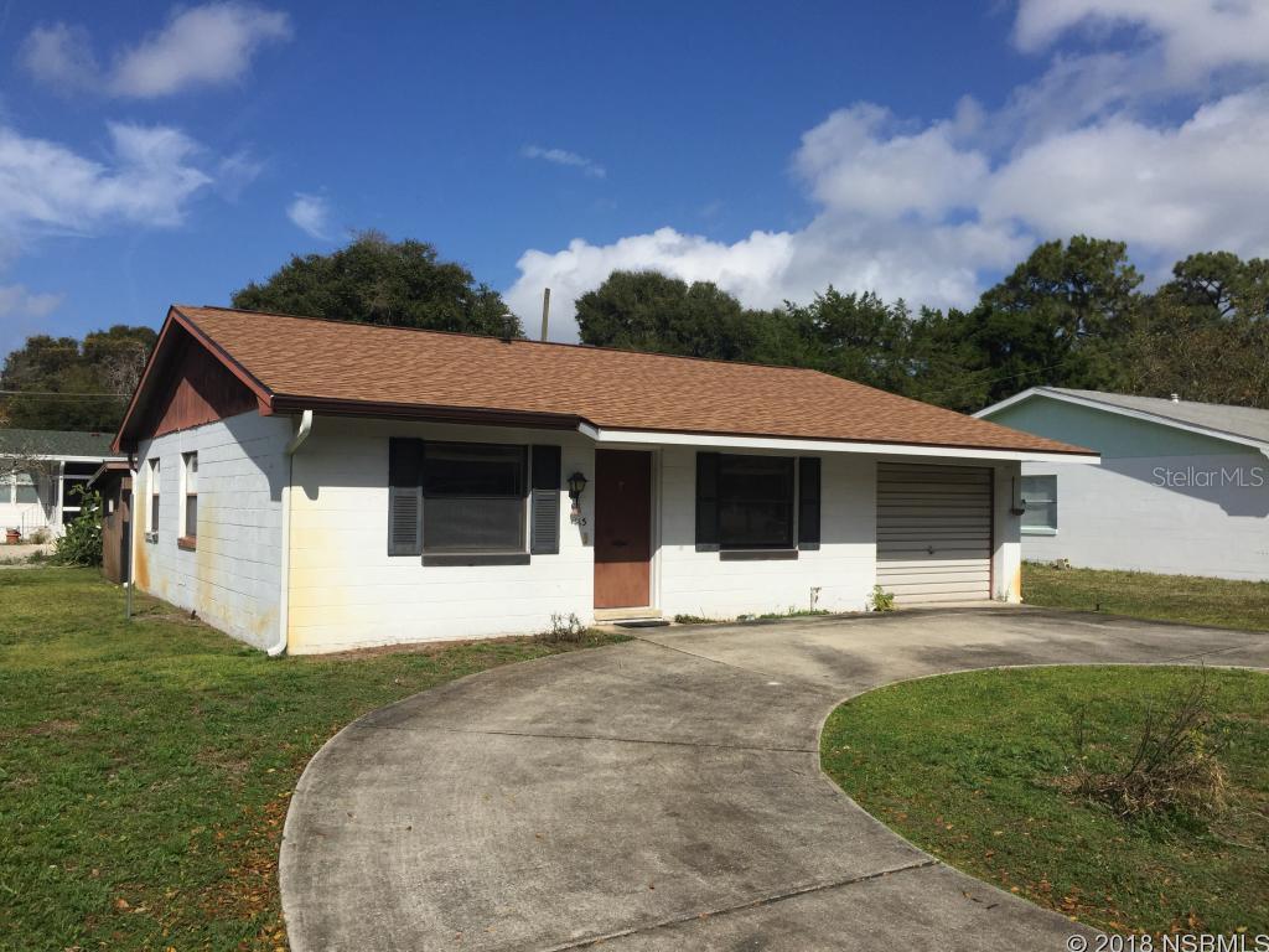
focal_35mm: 29
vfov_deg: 48.2
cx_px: 634
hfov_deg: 61.7
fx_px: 1063
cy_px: 476
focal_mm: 4.15
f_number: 2.2
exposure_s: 1/4405
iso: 32
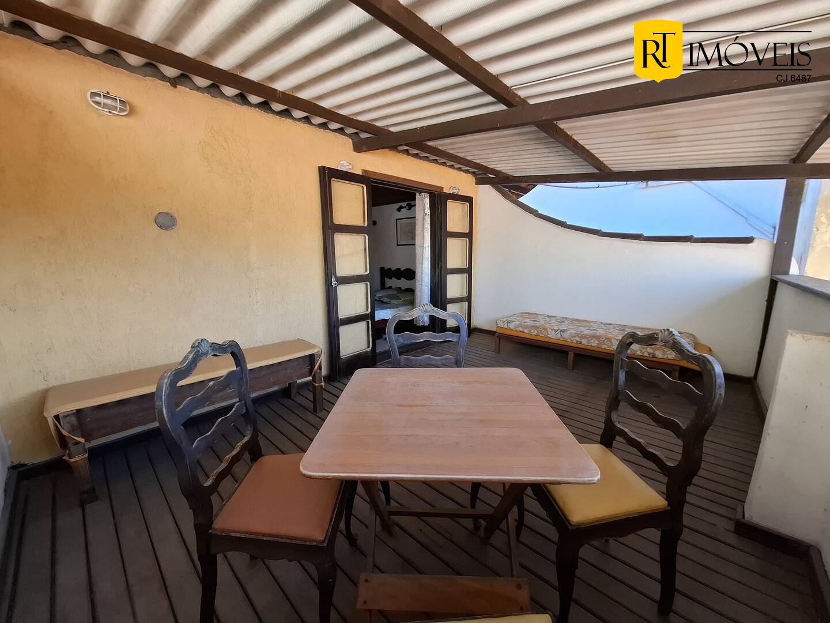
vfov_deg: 89.9
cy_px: 312
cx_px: 415
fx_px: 312
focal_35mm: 13
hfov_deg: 106.2
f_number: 2.2
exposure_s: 1/120
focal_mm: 1.74
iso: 50
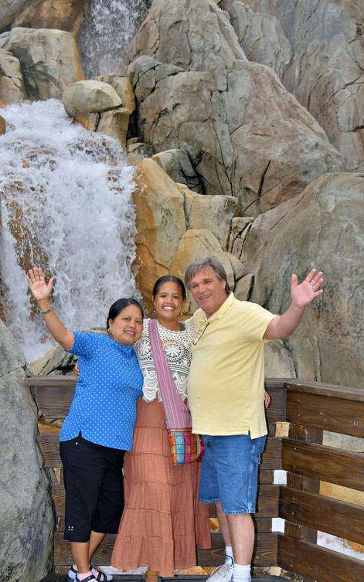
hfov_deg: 24.4
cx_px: 183
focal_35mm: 53
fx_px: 841
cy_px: 293
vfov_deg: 38.2
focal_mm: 34
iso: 200
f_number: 9
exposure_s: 1/250
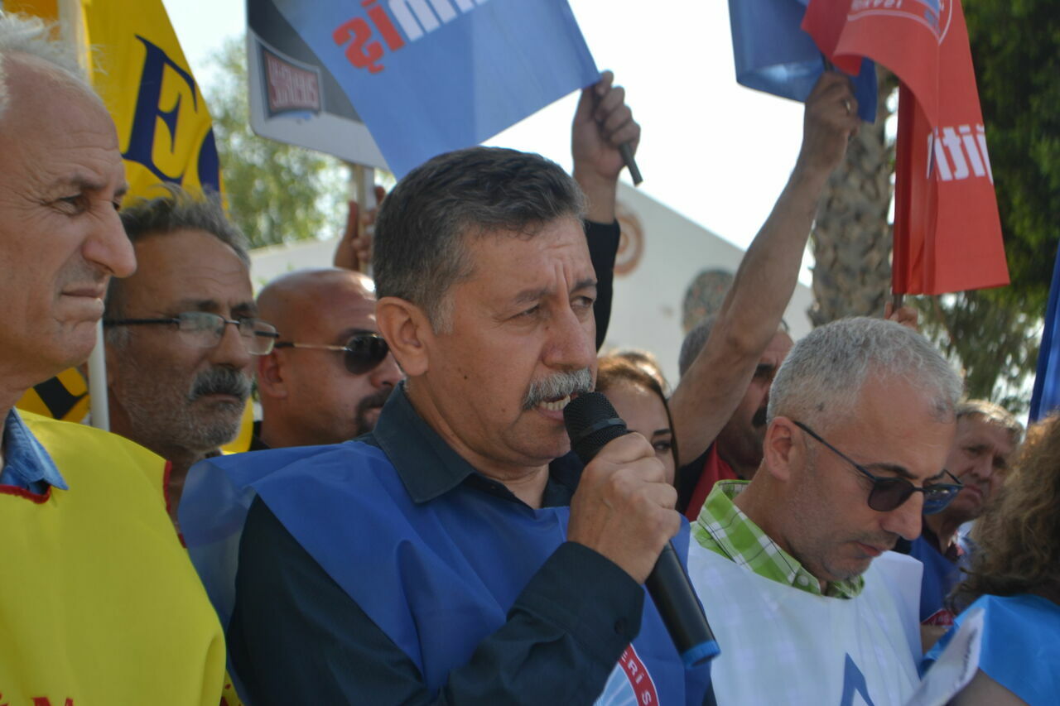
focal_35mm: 82
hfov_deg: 24.6
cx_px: 530
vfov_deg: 16.5
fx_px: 2429
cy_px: 353
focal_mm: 55
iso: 100
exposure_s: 1/160
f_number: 6.3
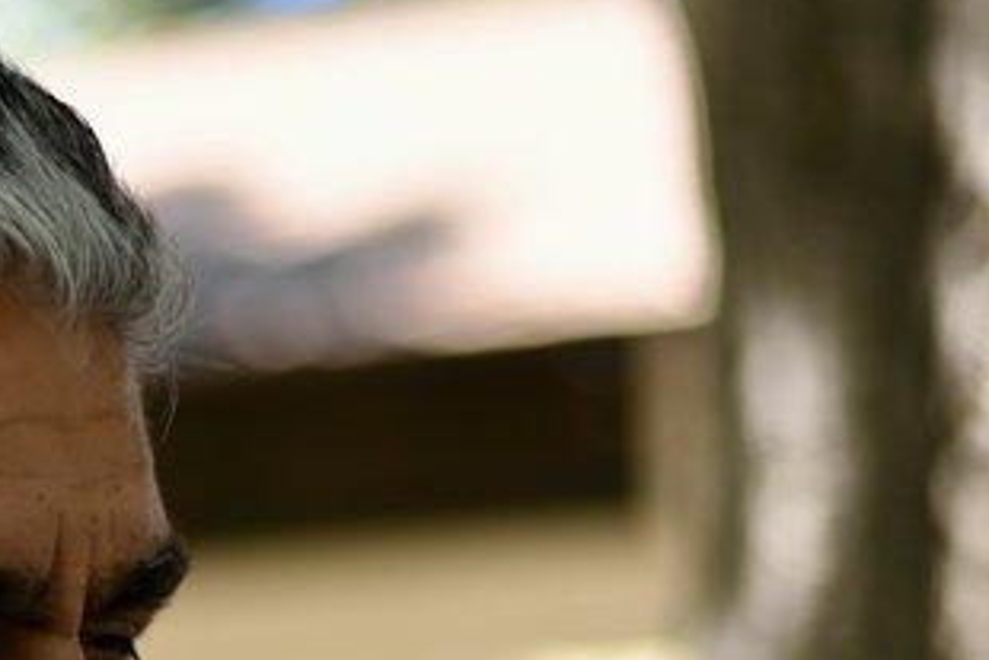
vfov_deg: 7.0
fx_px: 5304
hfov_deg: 10.5
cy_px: 1151
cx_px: -156
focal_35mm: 193
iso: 100
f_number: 1.8
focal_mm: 50
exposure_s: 1/400
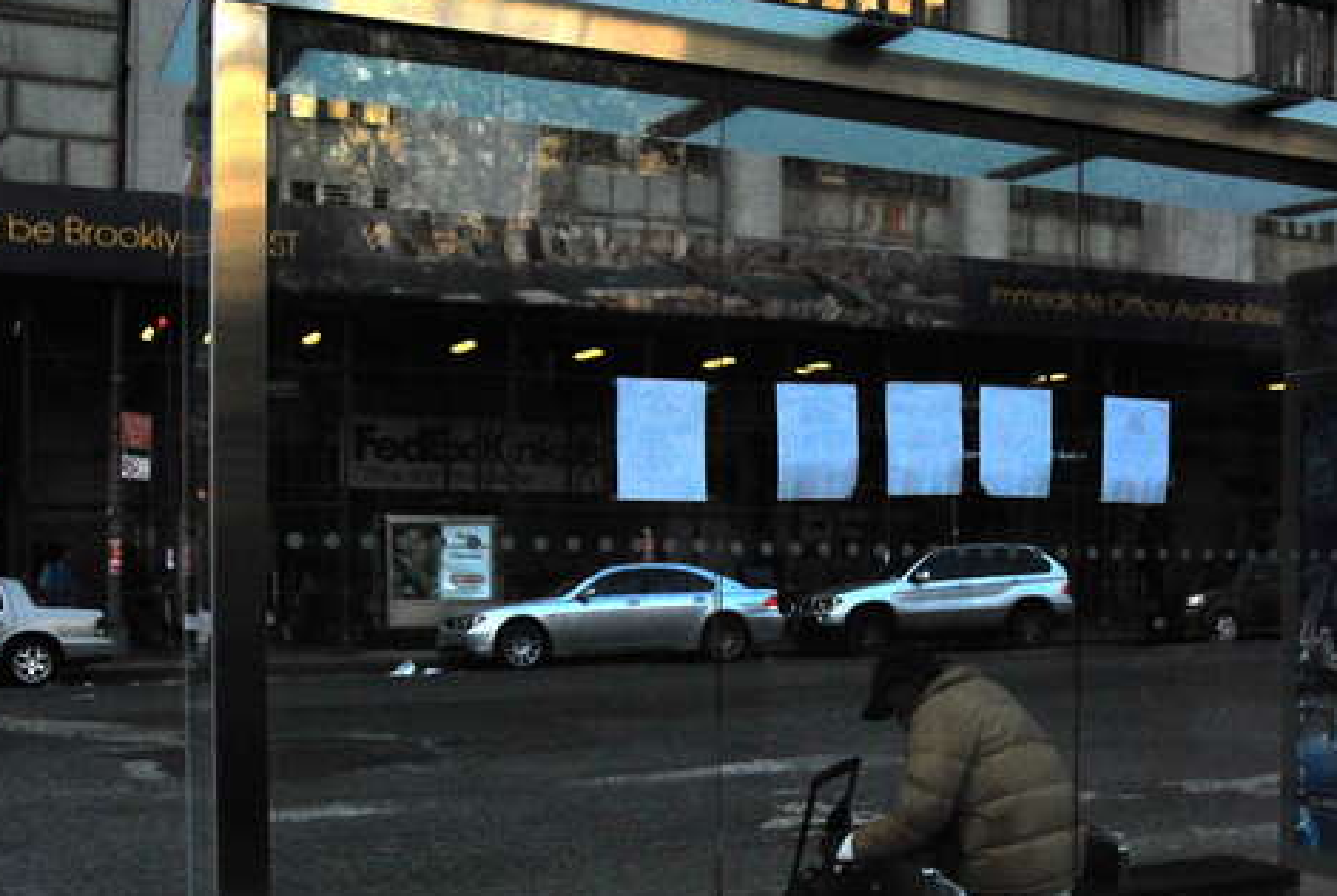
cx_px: 913
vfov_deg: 29.1
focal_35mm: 46
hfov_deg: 42.0
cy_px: 629
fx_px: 1711
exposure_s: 1/3200
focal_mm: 18
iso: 800
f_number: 5.6
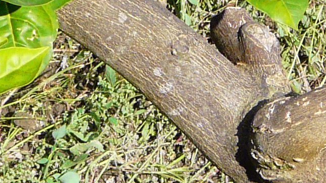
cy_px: -91
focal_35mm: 648
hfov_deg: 3.3
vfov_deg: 1.9
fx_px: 5601
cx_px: -58
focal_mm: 19.2
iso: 100
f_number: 5.6
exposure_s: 1/250
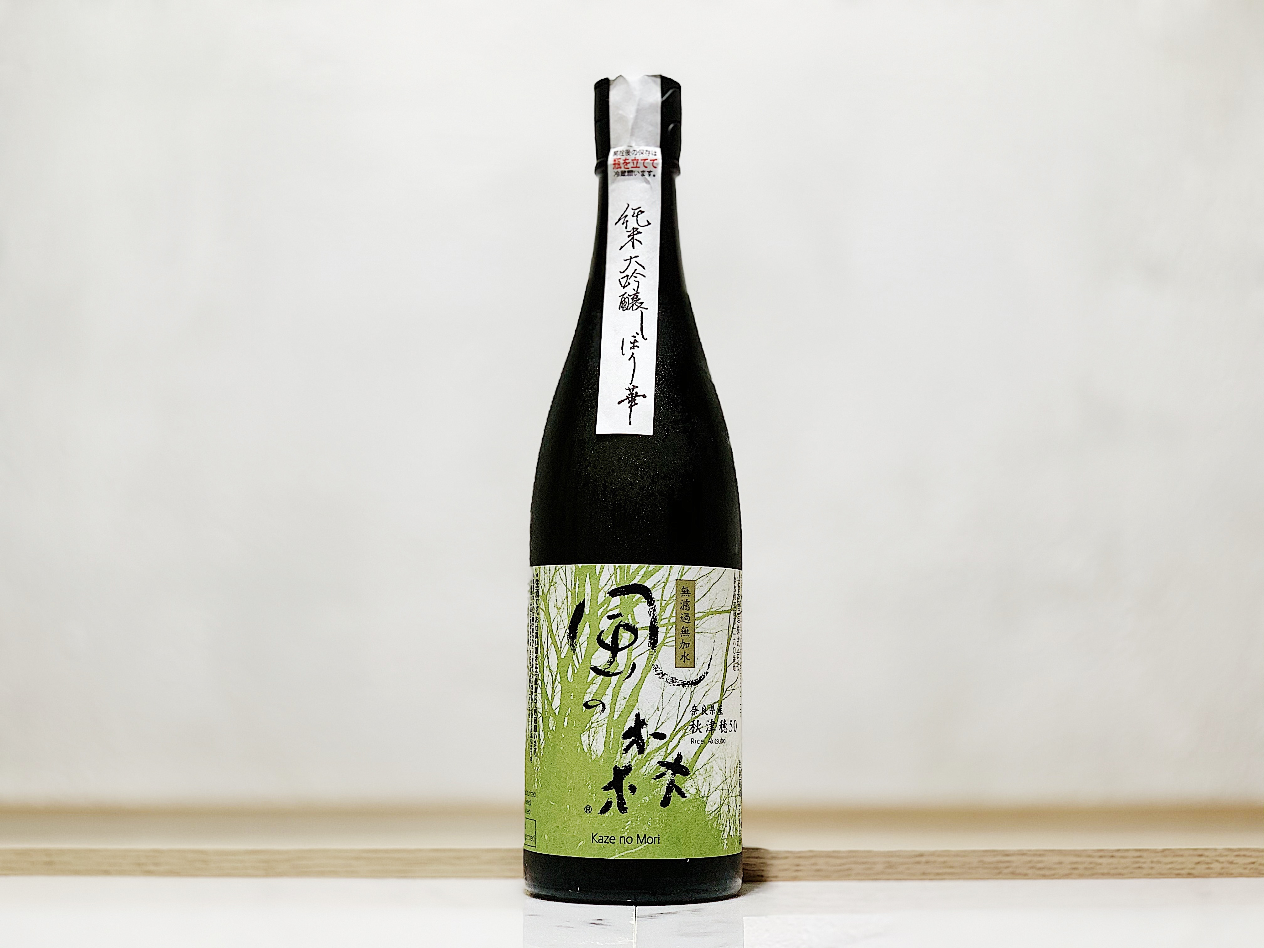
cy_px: 474
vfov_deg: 28.0
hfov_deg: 36.8
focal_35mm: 52
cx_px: 632
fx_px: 1899
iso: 64
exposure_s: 1/50
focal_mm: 6
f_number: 2.4
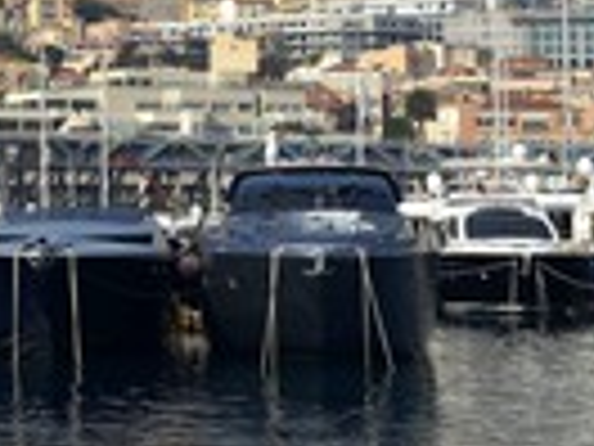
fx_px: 3140
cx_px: -194
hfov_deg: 10.6
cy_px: -122
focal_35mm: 183
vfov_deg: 8.0
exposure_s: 1/250
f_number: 11
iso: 200
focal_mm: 60
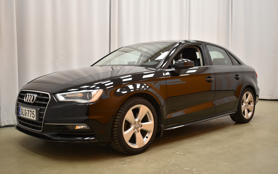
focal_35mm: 37
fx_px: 280
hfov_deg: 52.7
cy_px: 83
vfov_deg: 34.4
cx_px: 140
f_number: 4
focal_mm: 24
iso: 200
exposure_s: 1/40
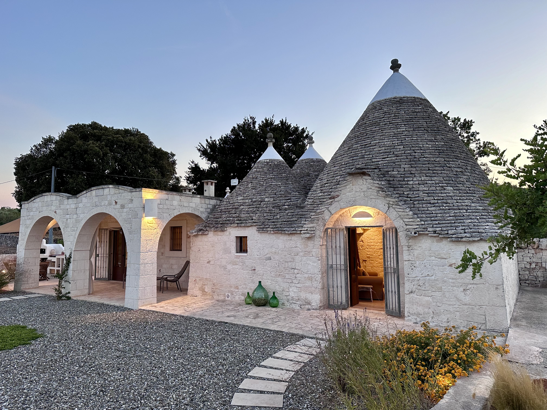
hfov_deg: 71.6
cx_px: 274
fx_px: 379
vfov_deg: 56.8
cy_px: 205
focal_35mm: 24
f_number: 1.78
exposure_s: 1/100
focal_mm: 6.86
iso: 160
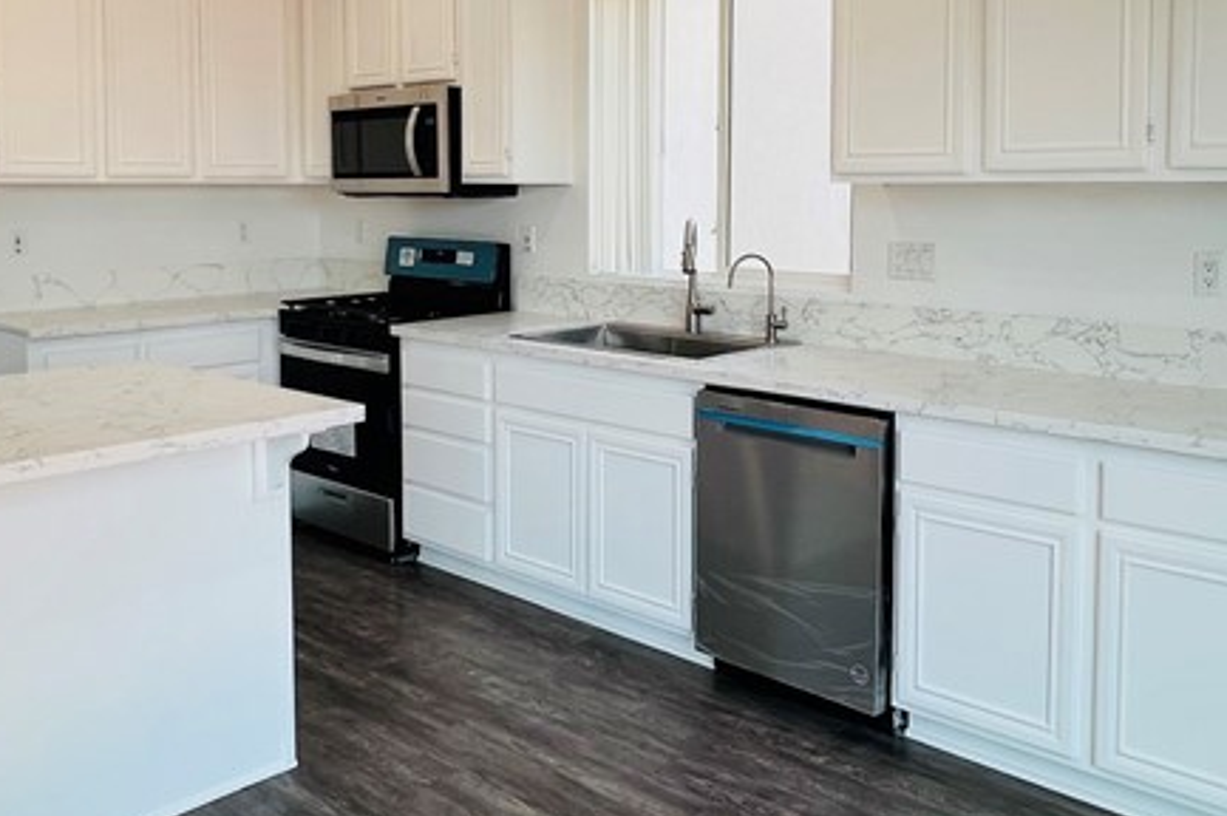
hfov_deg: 58.7
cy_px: 266
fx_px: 1090
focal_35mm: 32
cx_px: 595
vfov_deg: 40.5
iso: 50
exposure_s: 1/120
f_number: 1.8
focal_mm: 1.57
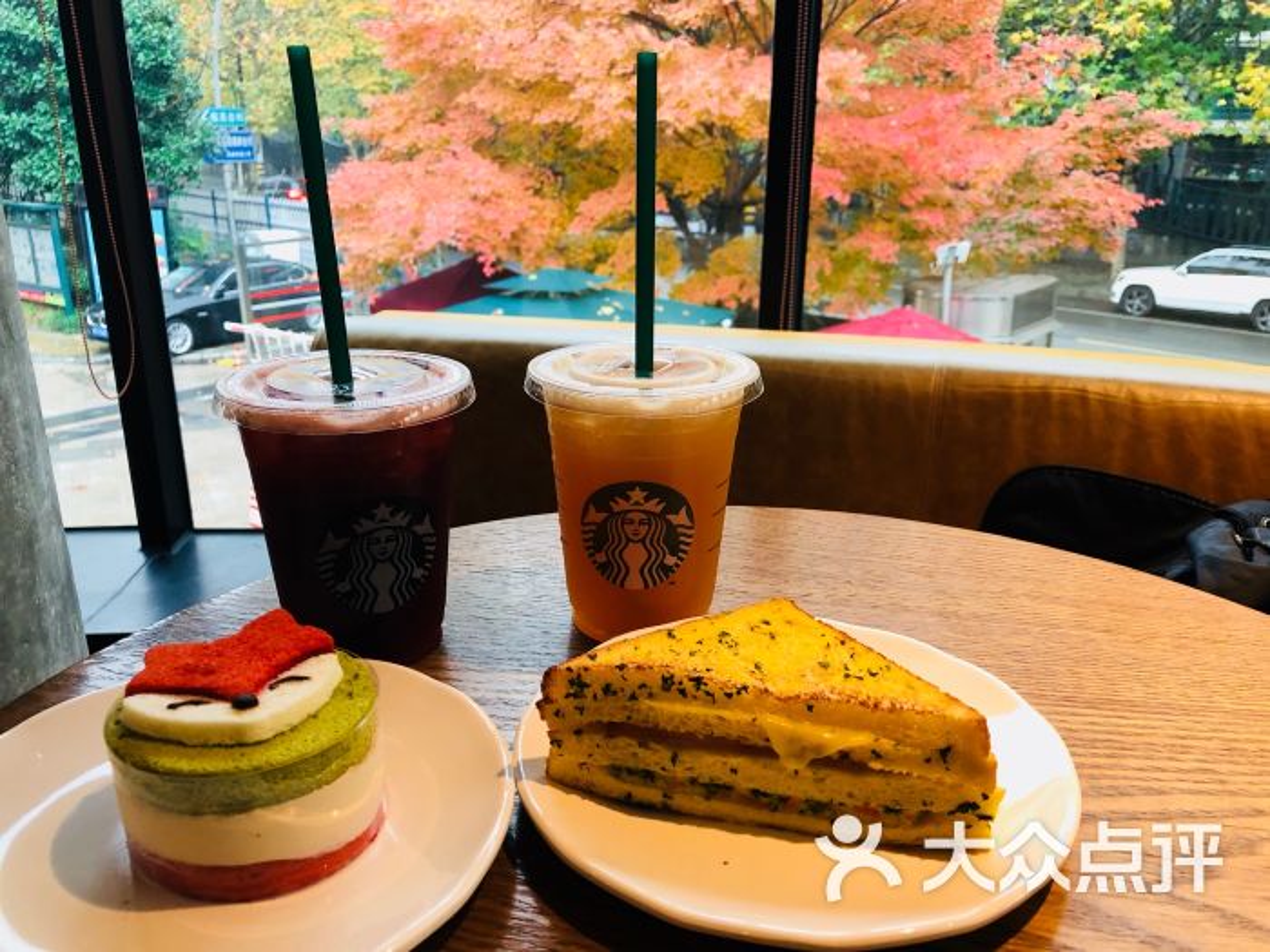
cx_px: 635
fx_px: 1064
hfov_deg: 61.7
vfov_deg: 48.2
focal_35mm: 29
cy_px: 476
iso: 50
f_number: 1.8
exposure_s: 1/17
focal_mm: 3.99
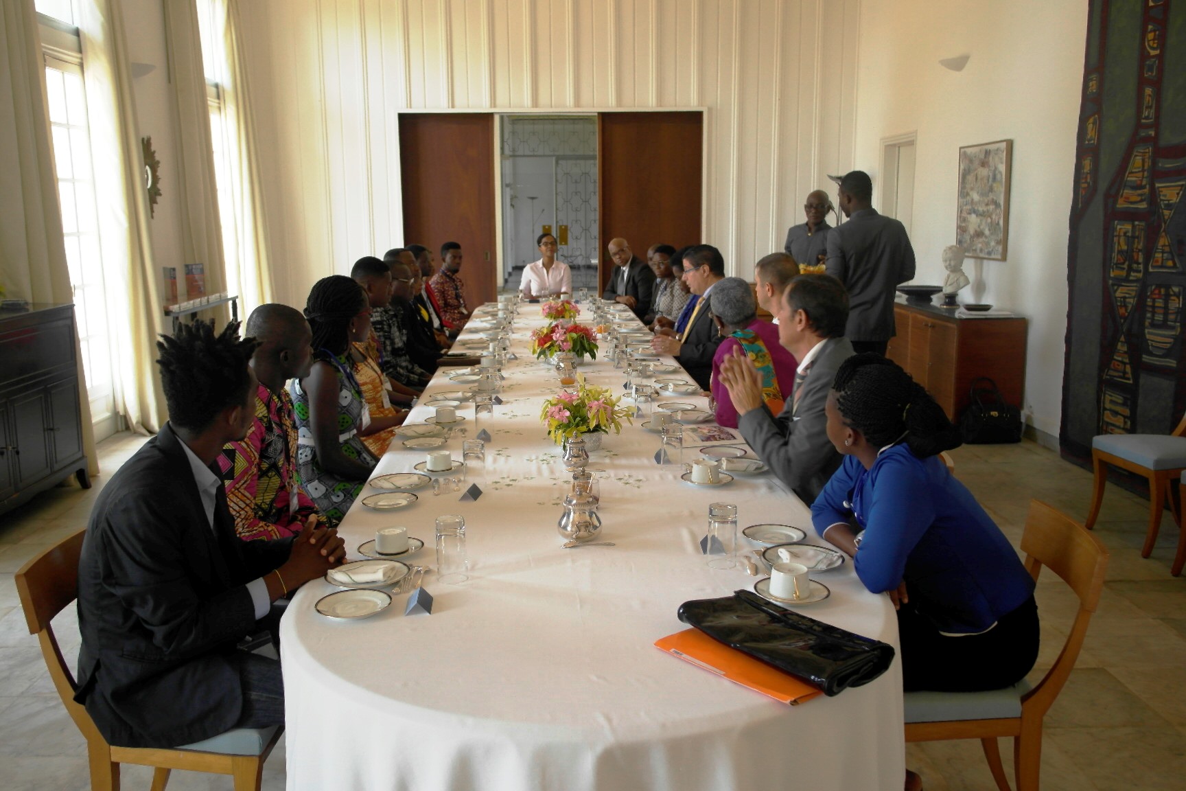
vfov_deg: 43.6
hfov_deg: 61.9
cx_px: 593
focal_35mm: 30
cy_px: 396
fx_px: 988
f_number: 5.6
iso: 400
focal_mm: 20
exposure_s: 1/40
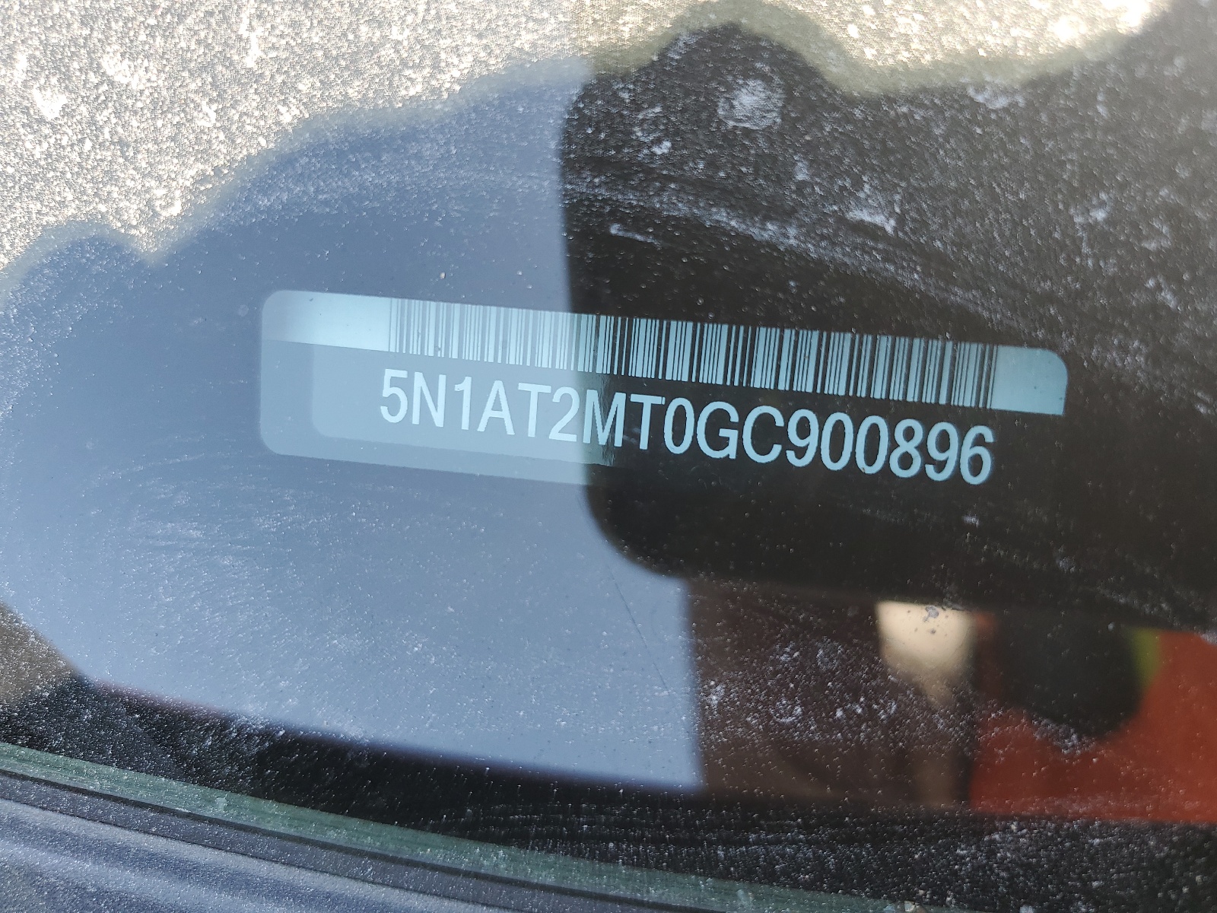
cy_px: 456
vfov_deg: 53.1
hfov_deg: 67.3
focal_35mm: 26
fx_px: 914
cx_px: 608
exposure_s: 1/179
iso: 50
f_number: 1.5
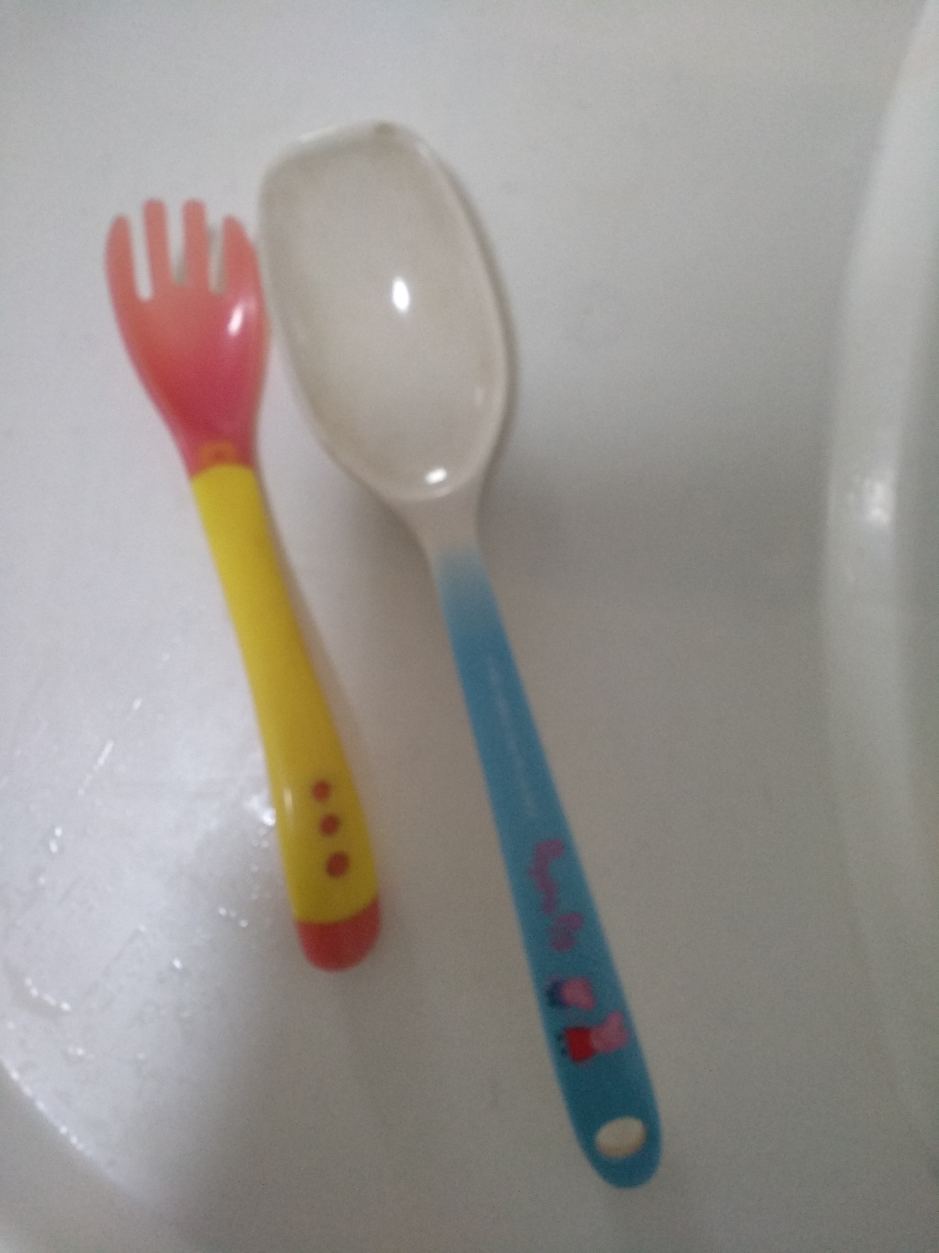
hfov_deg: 61.1
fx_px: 796
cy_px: 626
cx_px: 470
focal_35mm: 22
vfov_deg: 76.4
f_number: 2.2
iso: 800
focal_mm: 3.81
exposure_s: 1/20
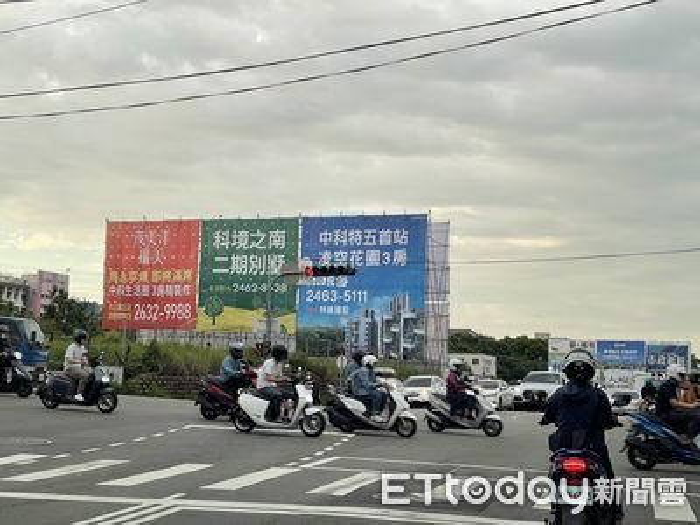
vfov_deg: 22.9
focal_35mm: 64
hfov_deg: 30.3
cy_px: 262
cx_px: 350
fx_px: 1294
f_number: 2.2
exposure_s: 1/160
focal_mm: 7.5
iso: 20
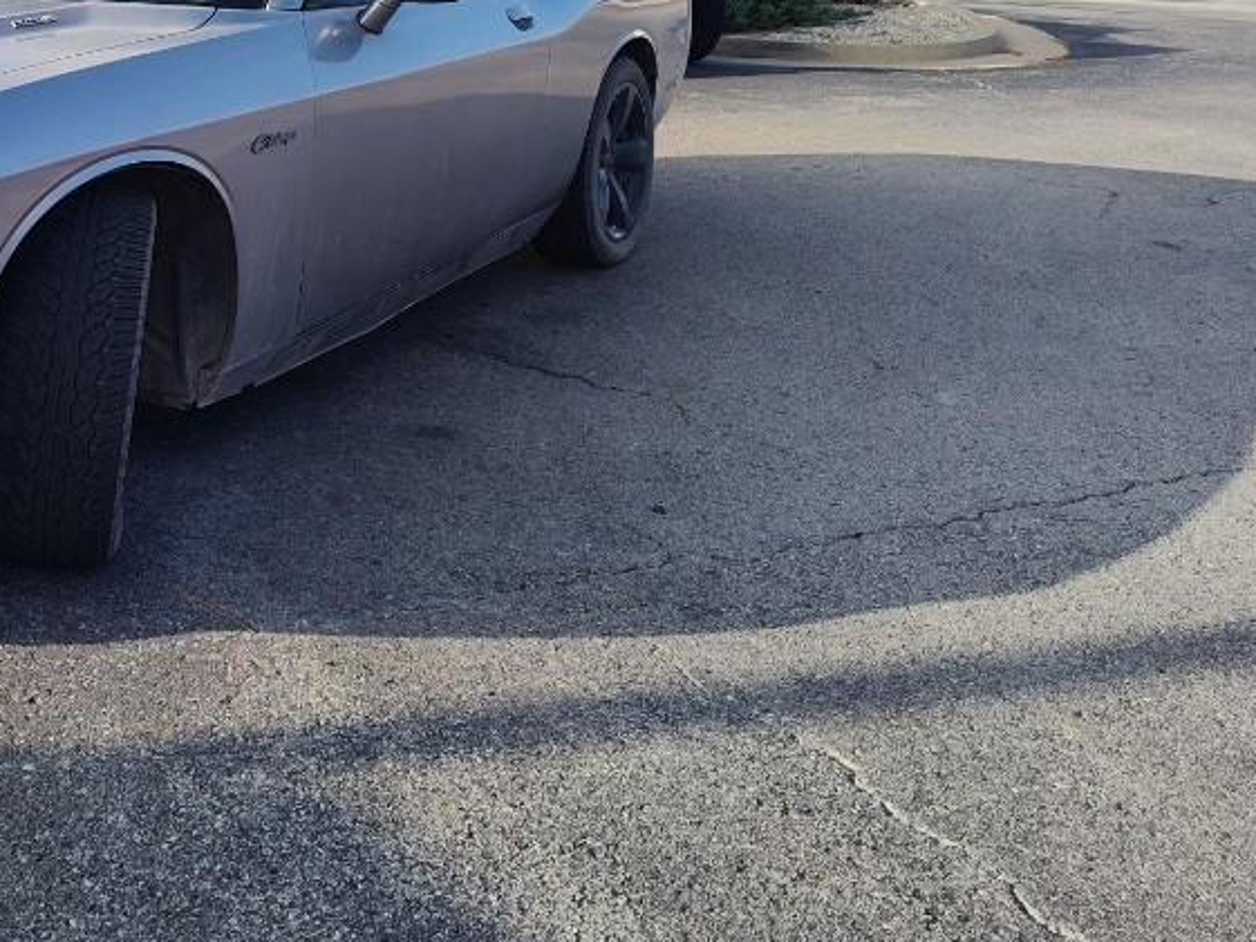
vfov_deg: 33.0
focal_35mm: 42
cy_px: 136
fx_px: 1524
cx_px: 186
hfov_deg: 42.0
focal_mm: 5.56
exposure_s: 1/1440
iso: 100
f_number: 1.8
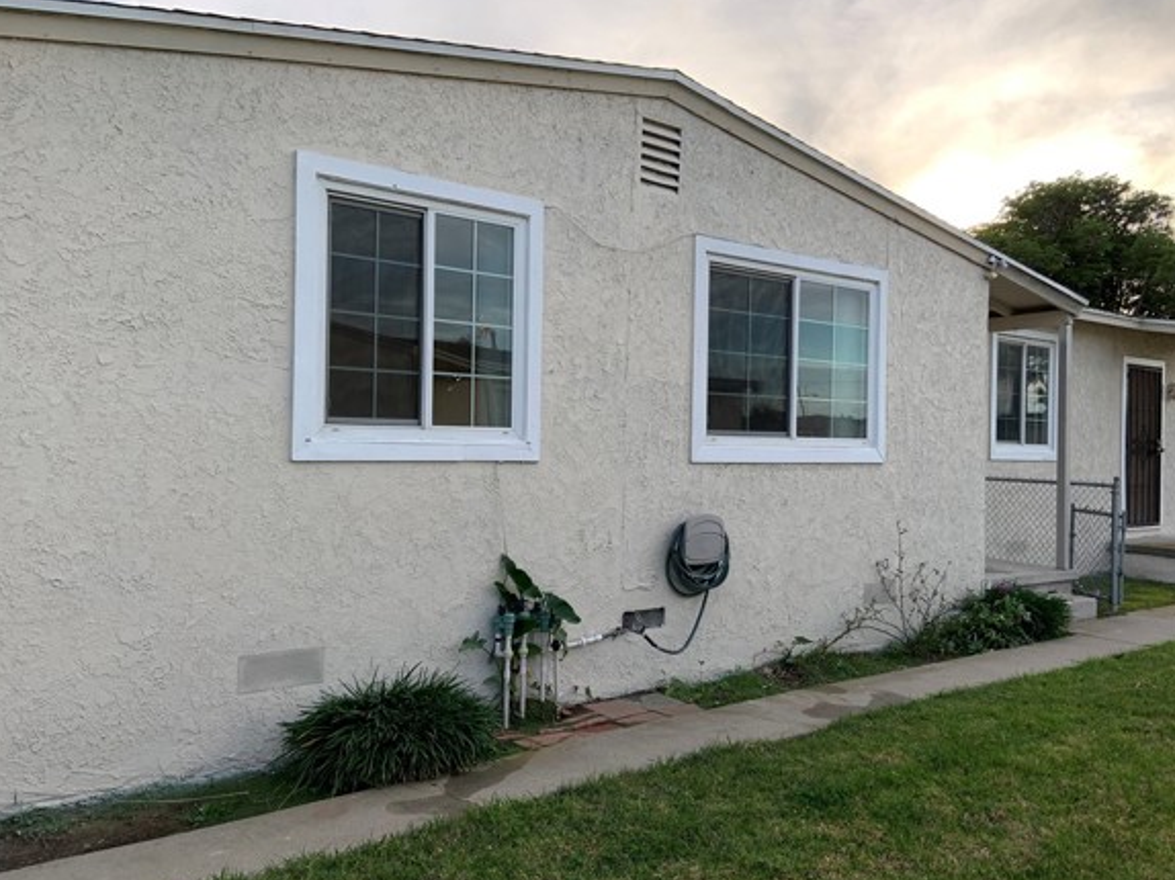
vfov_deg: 48.2
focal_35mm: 29
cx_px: 630
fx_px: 984
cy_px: 444
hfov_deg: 61.6
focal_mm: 4.25
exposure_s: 1/512
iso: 25
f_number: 1.8
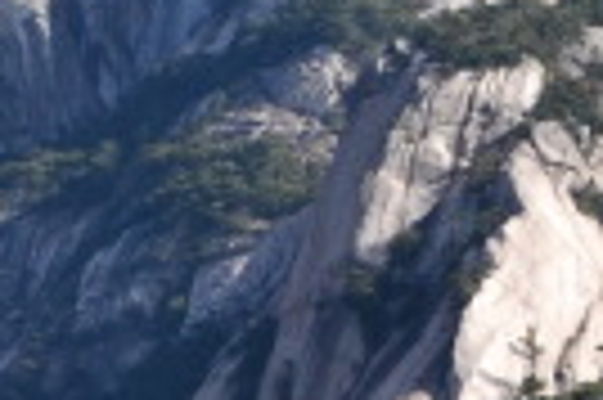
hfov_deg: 5.2
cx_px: 968
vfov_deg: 3.5
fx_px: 6541
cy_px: 106
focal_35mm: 391
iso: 400
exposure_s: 1/160
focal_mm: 34
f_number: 9
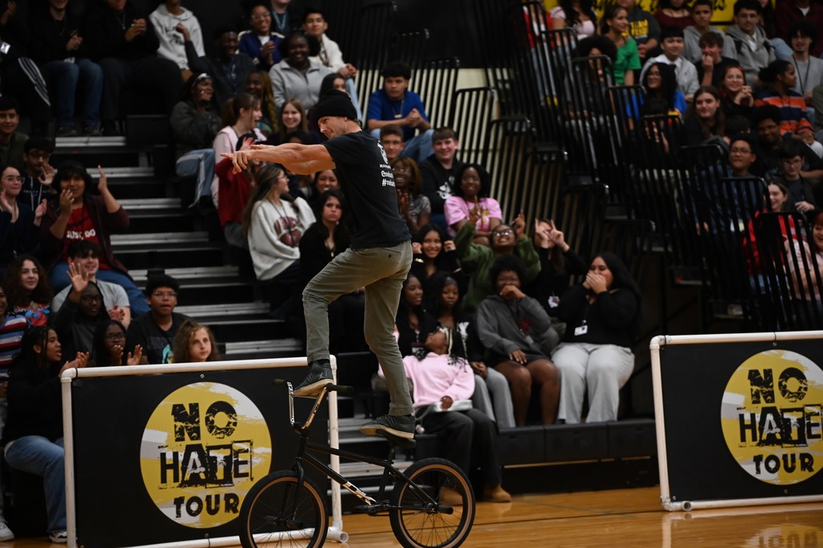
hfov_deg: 15.2
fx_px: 3084
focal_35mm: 135
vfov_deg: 10.1
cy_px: 274
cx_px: 412
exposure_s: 1/400
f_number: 2.8
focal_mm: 135
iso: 3200
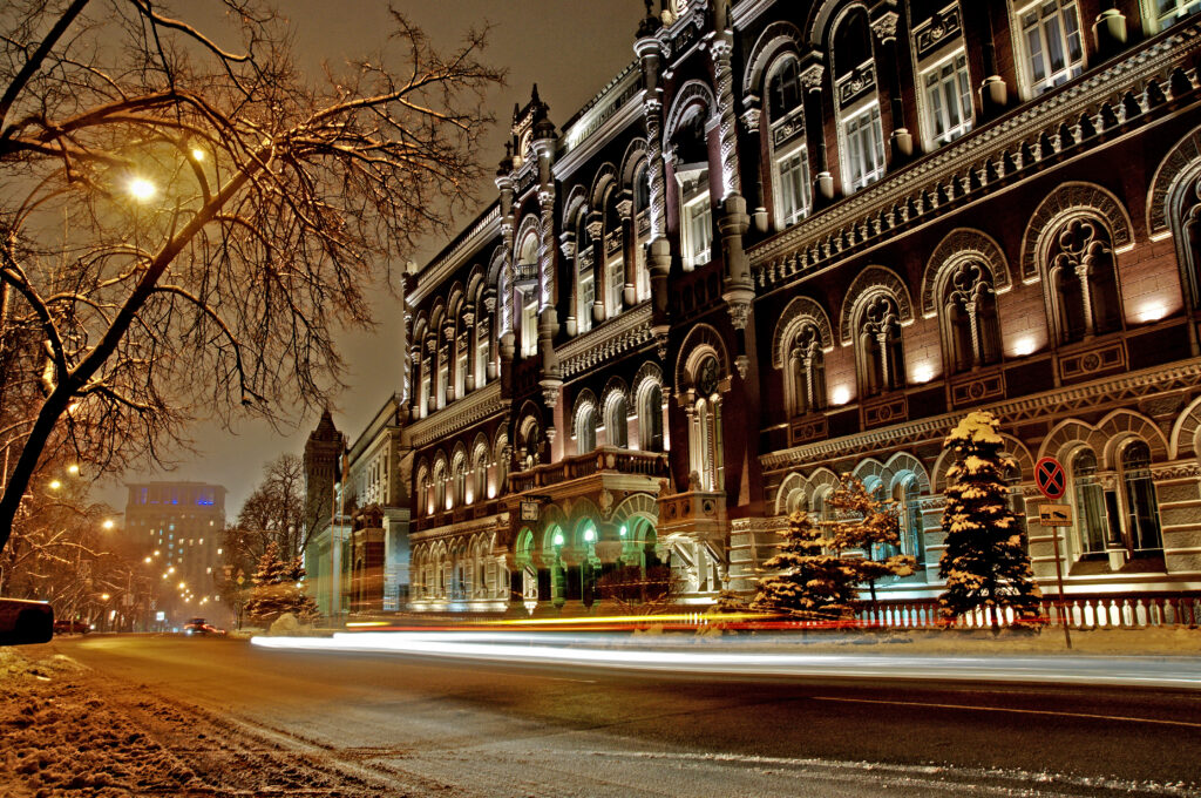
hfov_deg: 64.6
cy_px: 399
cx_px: 600
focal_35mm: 28
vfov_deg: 45.6
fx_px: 950
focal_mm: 19
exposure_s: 2.5
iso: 250
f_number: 8
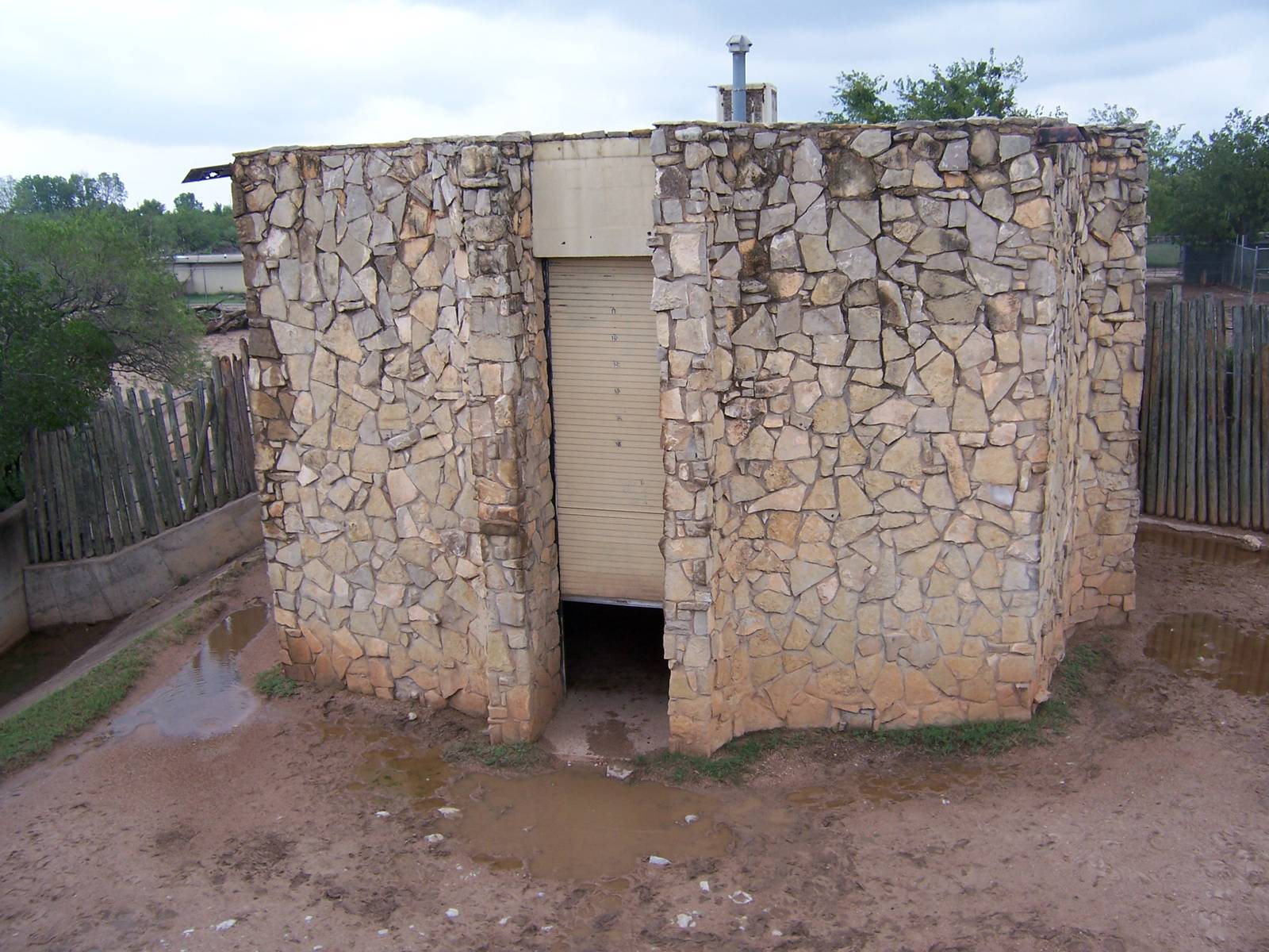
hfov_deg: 55.4
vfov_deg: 42.9
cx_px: 634
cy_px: 476
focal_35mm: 33
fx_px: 1210
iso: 80
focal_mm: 5.5
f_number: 3.4
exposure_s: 1/180
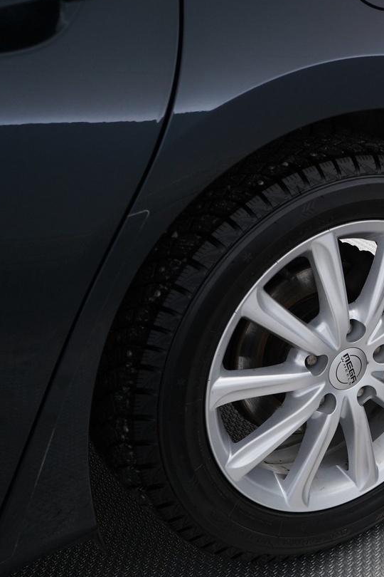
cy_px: 318
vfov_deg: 32.4
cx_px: 553
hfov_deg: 19.5
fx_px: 992
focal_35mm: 62
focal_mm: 31
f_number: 4
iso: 1600
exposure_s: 1/80
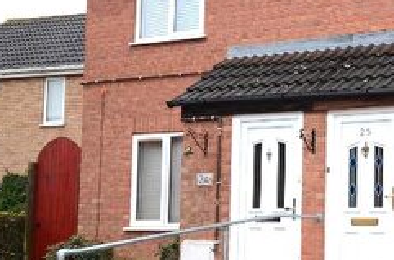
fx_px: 665
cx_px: 419
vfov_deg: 22.0
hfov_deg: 30.1
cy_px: 177
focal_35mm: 61
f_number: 6.3
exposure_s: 1/100
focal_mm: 14
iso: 400
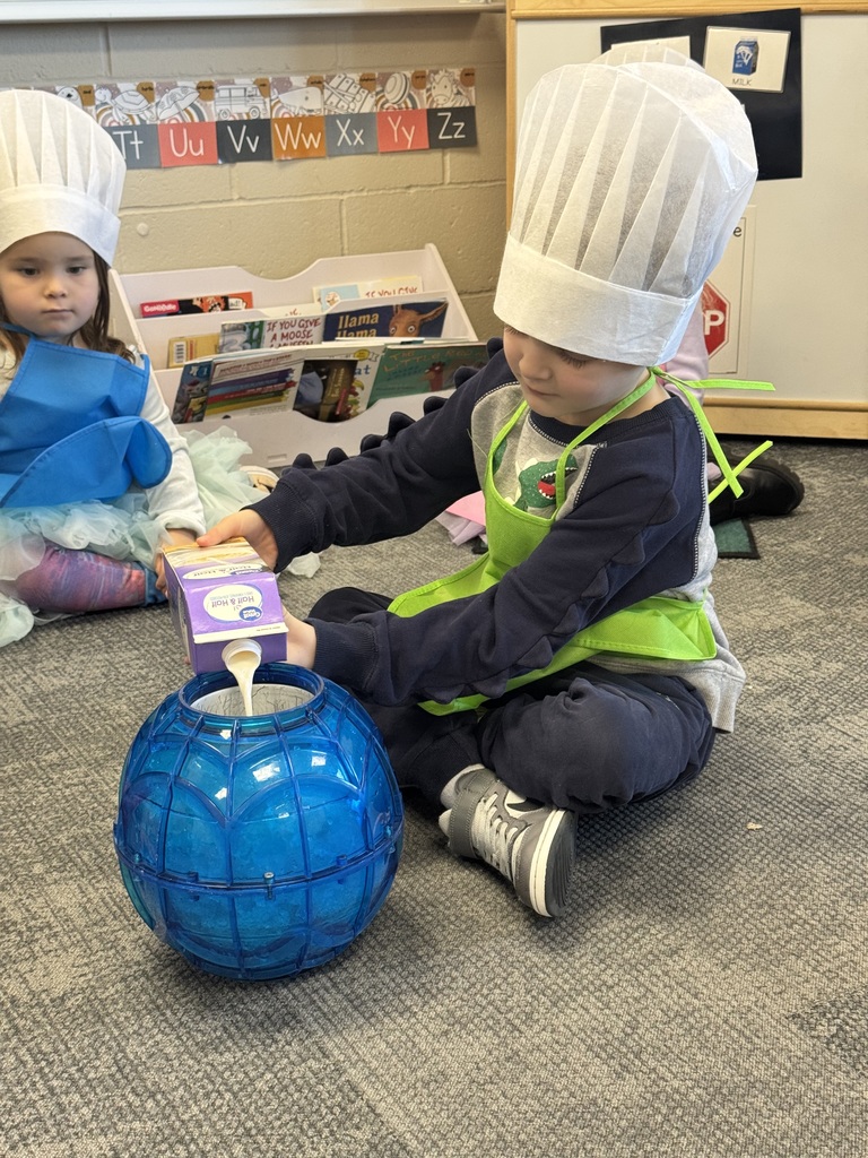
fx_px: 1605
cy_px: 579
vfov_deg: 39.7
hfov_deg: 30.3
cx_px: 434
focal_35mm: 48
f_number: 1.78
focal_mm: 6.76
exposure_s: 1/60
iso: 125
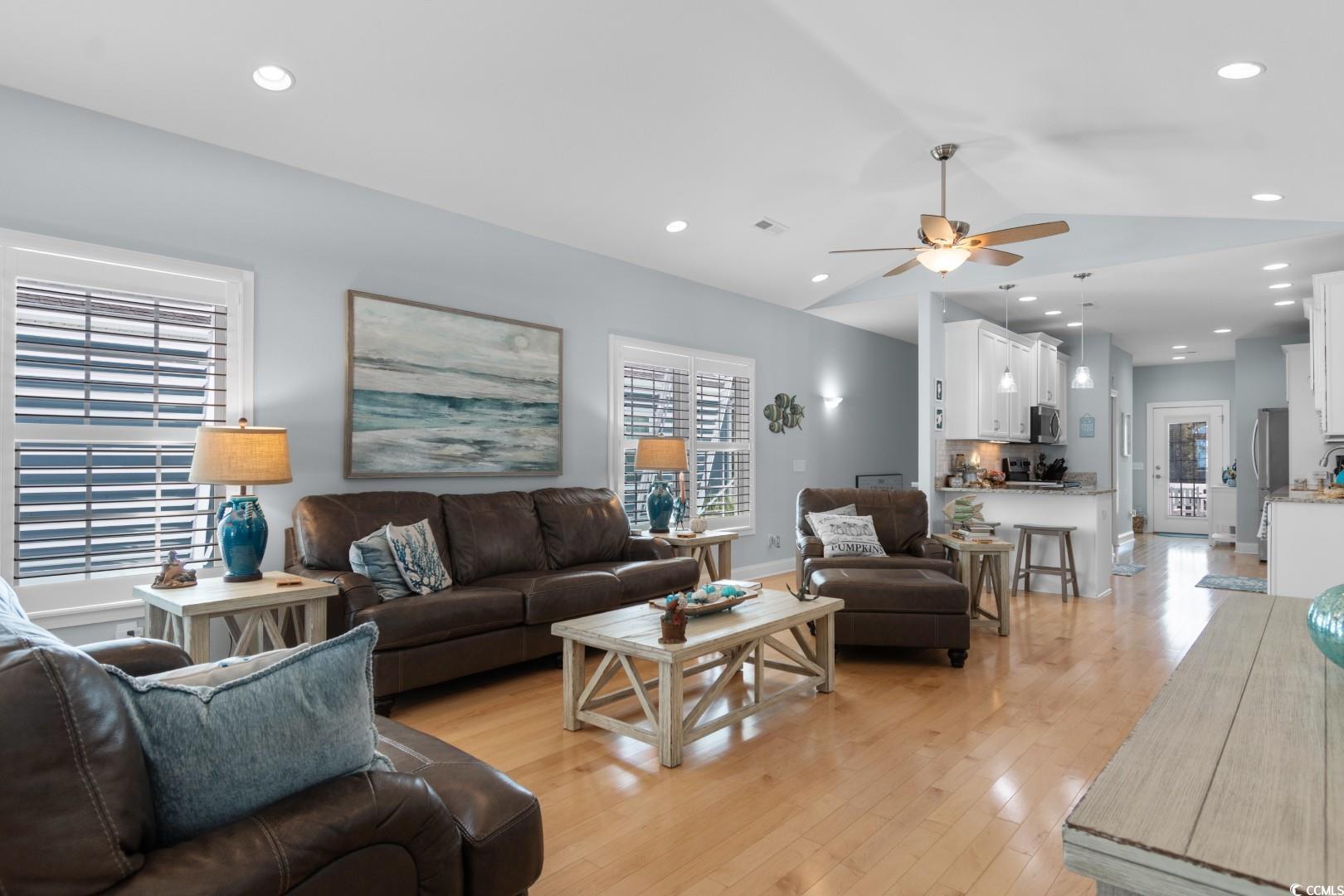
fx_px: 709
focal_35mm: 19
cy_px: 448
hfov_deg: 86.9
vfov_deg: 64.6
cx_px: 672
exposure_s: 1/5
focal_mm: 13
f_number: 5.6
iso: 100
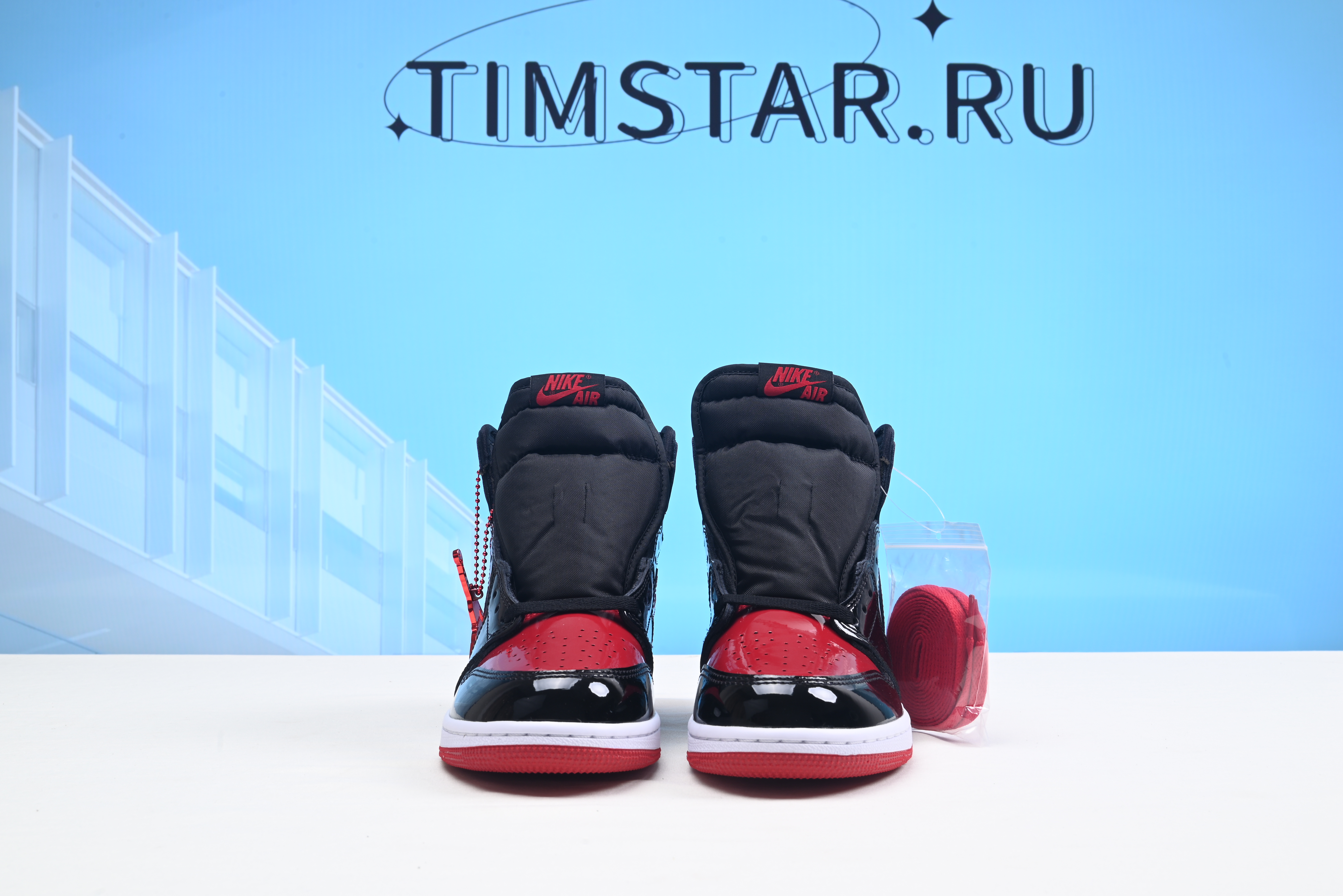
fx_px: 1493
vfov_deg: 33.4
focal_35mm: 40
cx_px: 672
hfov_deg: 48.4
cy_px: 448
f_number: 16
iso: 100
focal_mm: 40
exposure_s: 1/2
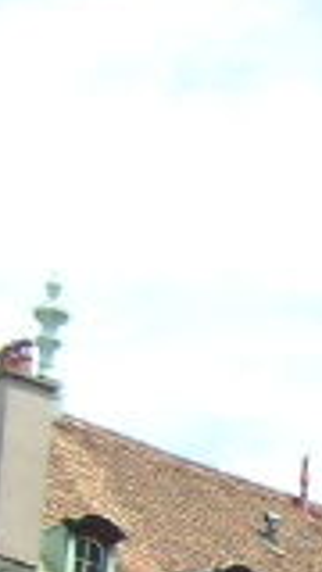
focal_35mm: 176
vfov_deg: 12.1
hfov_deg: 6.5
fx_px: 2671
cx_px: 787
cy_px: 572
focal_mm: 5.8
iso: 80
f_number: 7.1
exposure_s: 1/125
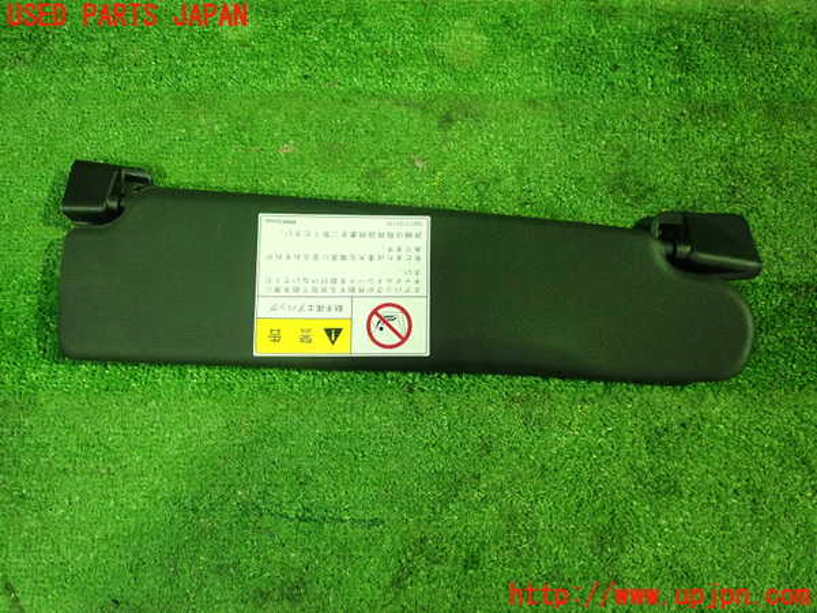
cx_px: 408
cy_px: 306
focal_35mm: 30
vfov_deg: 46.8
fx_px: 708
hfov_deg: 60.0
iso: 800
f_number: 2.3
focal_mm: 5.5
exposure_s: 1/40
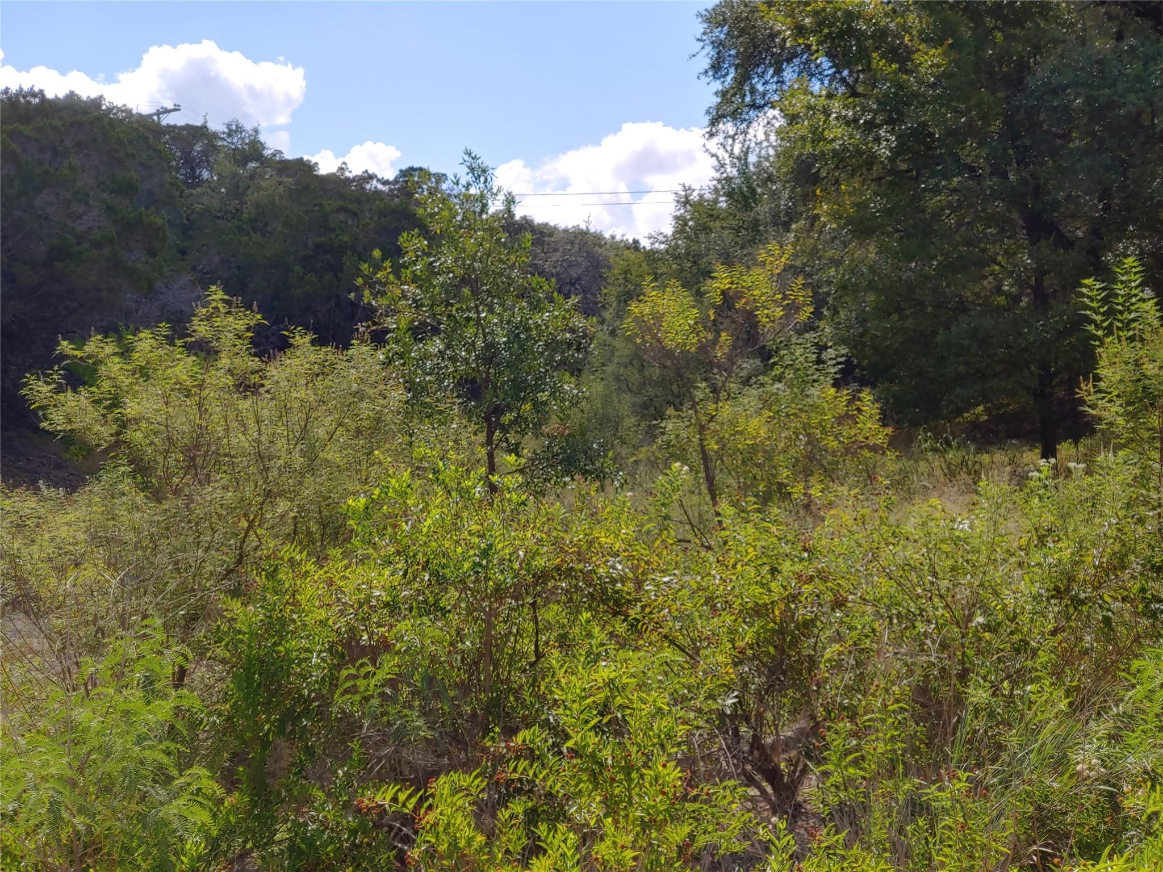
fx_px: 1680
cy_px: 436
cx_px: 582
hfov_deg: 38.2
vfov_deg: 29.1
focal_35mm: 50
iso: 50
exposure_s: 1/323
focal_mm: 5.88
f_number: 2.4
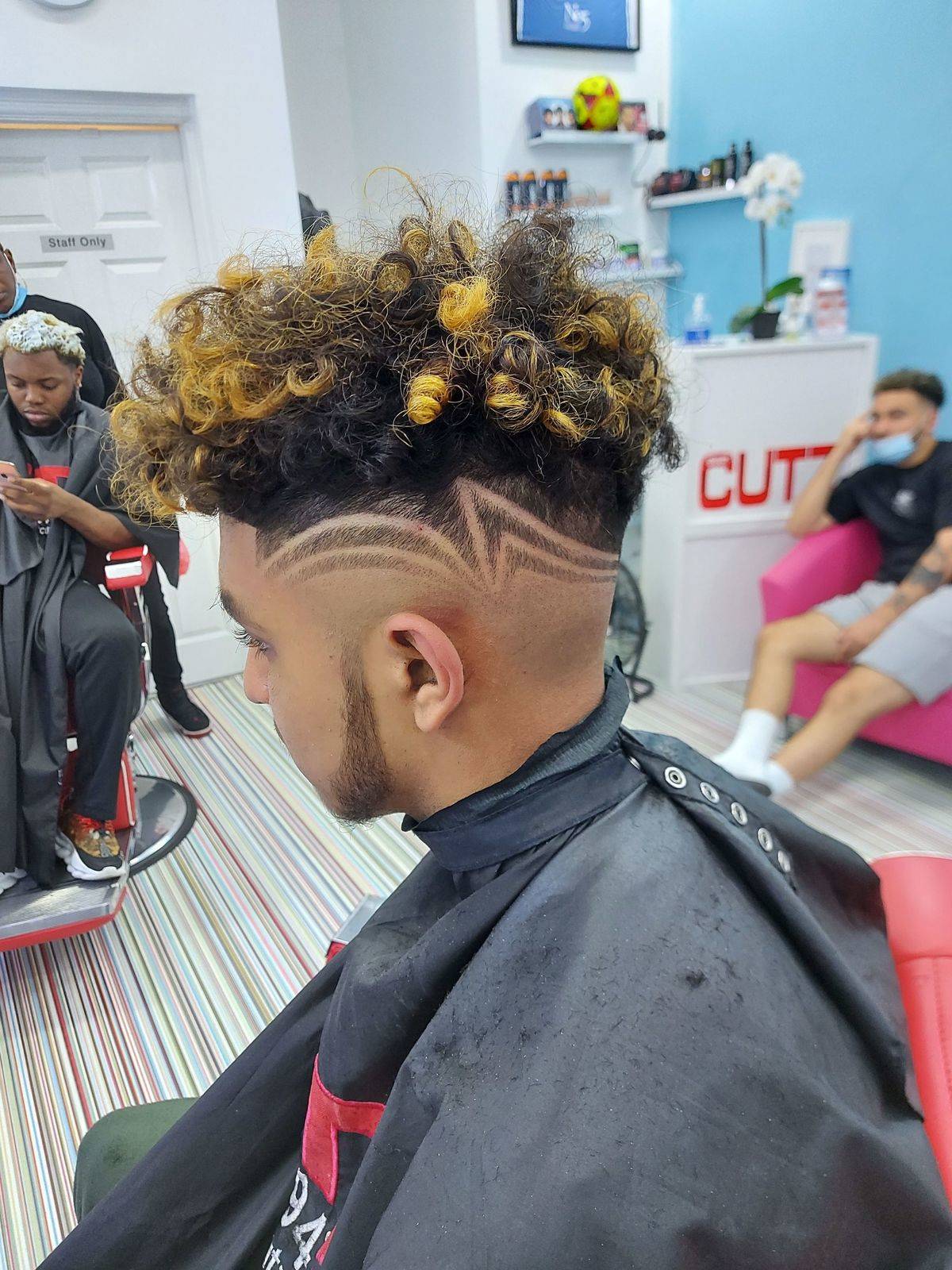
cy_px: 635
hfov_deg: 56.8
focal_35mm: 24
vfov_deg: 71.6
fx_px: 880
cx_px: 476
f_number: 1.8
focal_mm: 5.23
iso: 160
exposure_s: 1/50
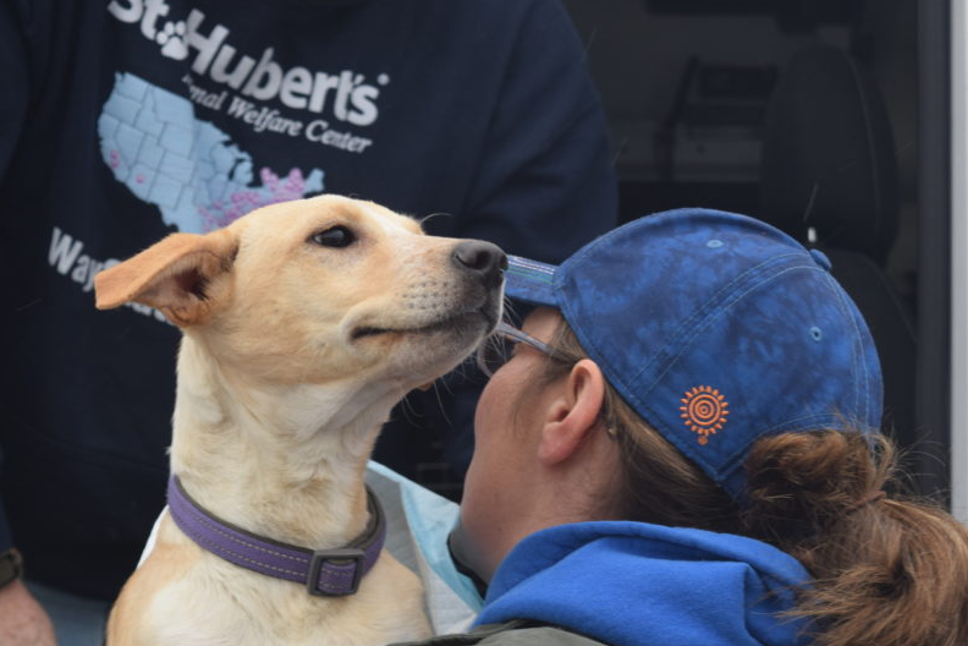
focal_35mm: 107
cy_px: 391
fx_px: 2867
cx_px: 592
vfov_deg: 12.8
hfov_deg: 19.1
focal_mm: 55
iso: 400
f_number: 7.1
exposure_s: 1/200
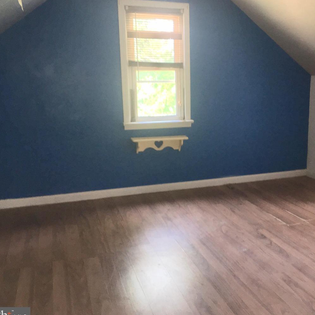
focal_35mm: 37
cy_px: 155
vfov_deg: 44.9
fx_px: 381
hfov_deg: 44.5
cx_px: 202
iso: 40
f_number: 2.2
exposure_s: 1/30
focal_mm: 4.15
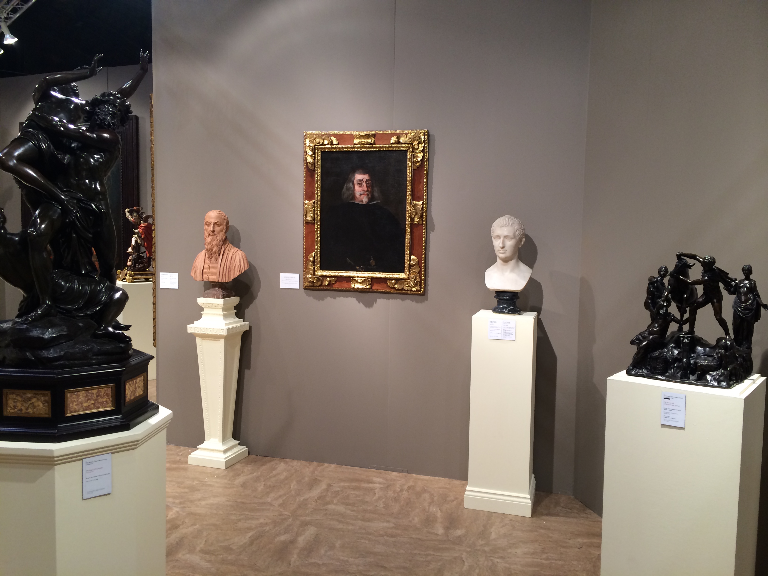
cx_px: 384
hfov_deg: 60.0
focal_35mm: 30
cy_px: 288
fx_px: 666
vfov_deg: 46.8
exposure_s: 1/30
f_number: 2.2
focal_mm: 4.12
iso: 80
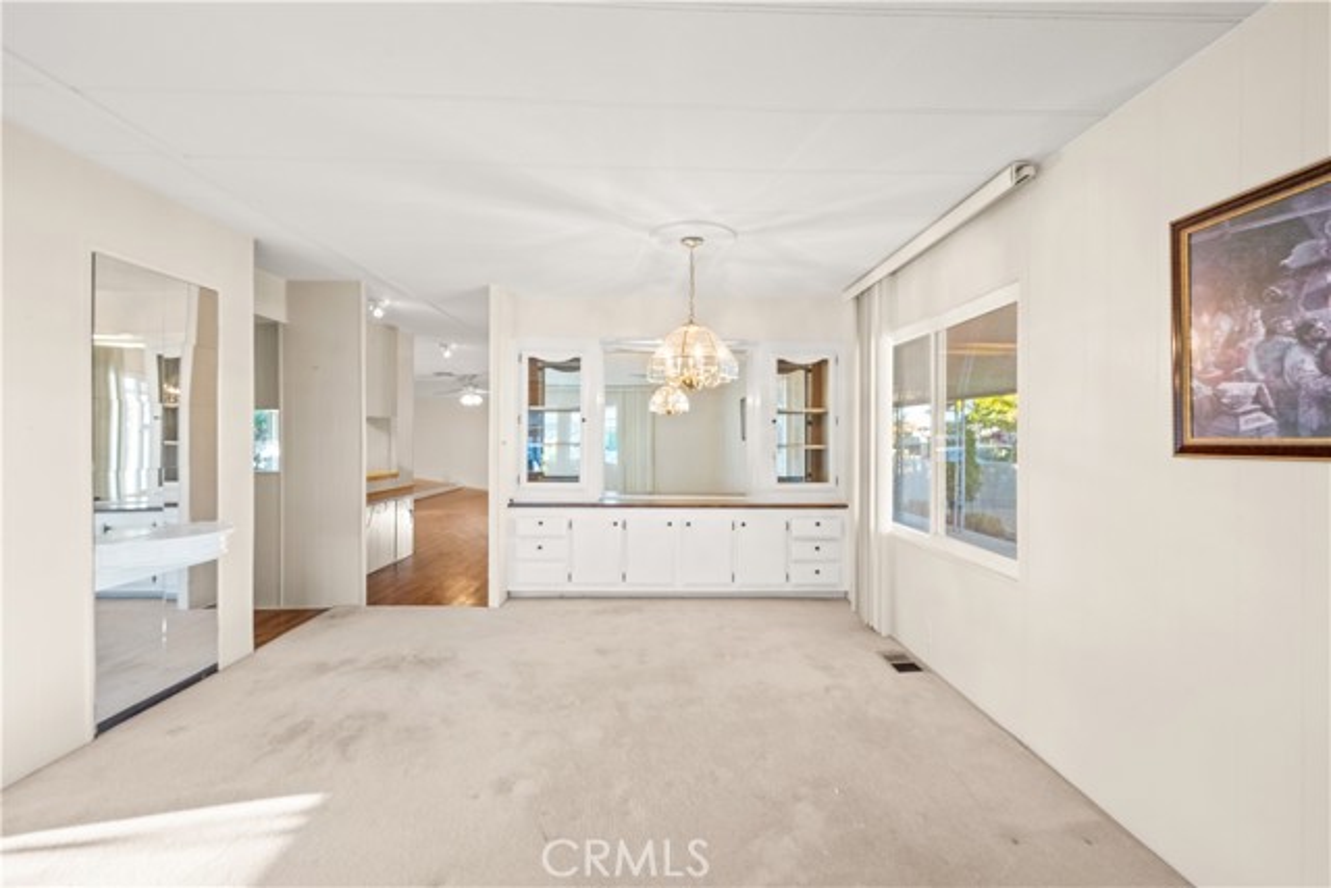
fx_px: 518
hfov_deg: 104.2
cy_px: 444
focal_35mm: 14
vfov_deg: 81.2
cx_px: 666
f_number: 8
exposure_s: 1/25
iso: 1000
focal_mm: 14
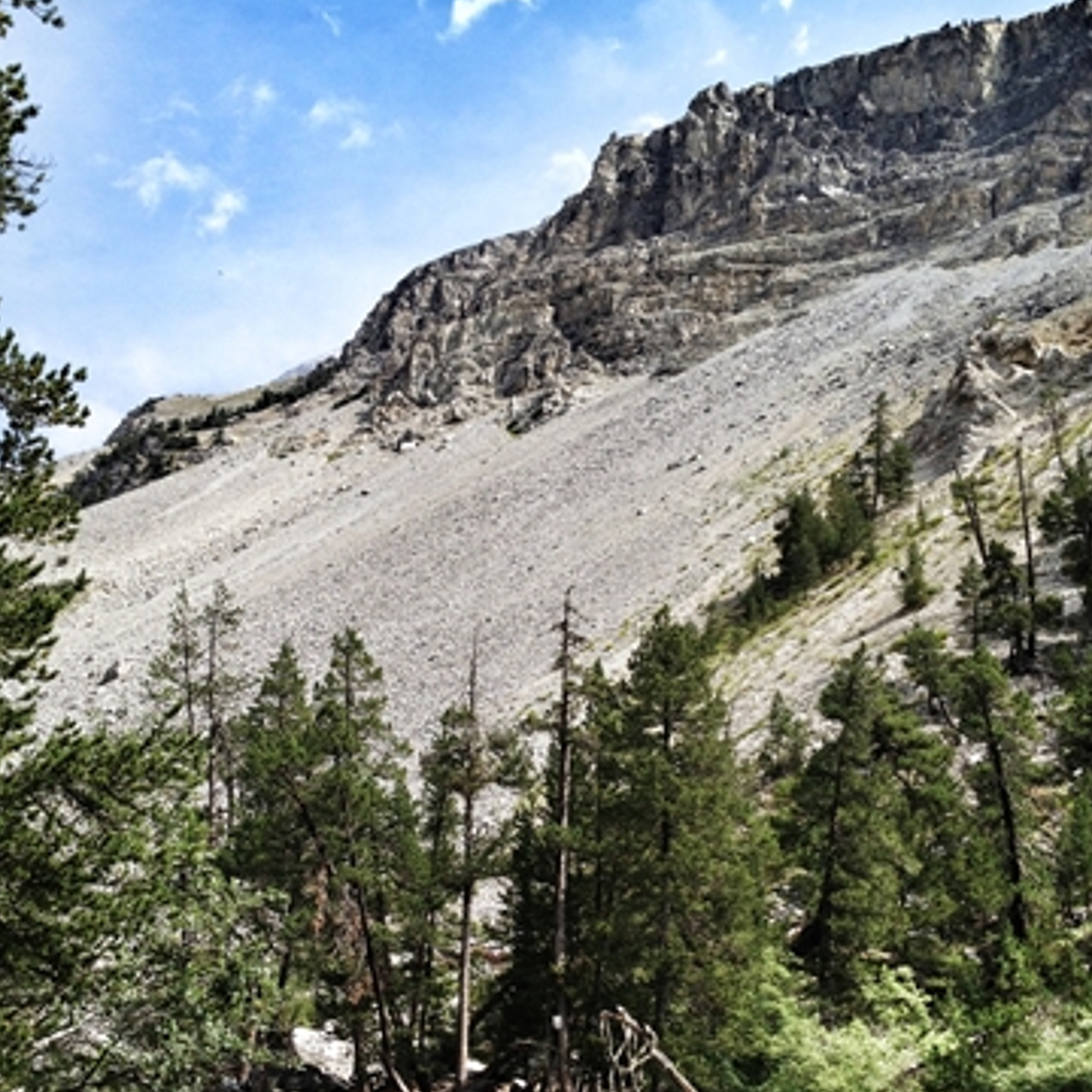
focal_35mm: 44
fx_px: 1570
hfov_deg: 38.3
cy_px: 686
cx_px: 546
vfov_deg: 38.1
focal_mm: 4.28
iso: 64
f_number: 2.4
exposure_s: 1/951
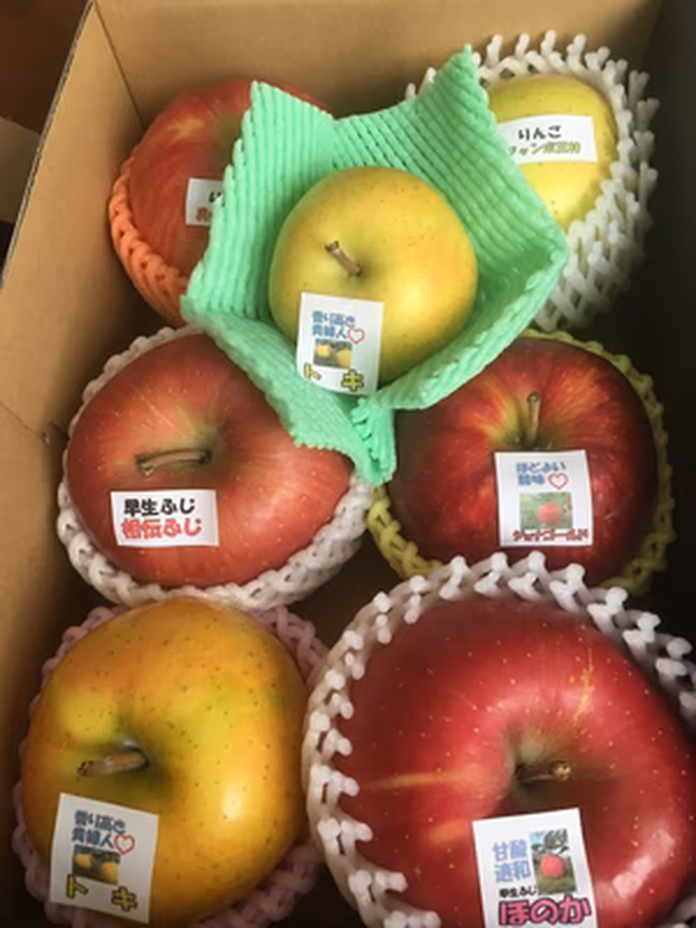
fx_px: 777
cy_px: 464
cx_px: 348
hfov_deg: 48.2
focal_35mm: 29
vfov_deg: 61.7
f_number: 2.2
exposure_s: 1/30
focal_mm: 4.15
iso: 32
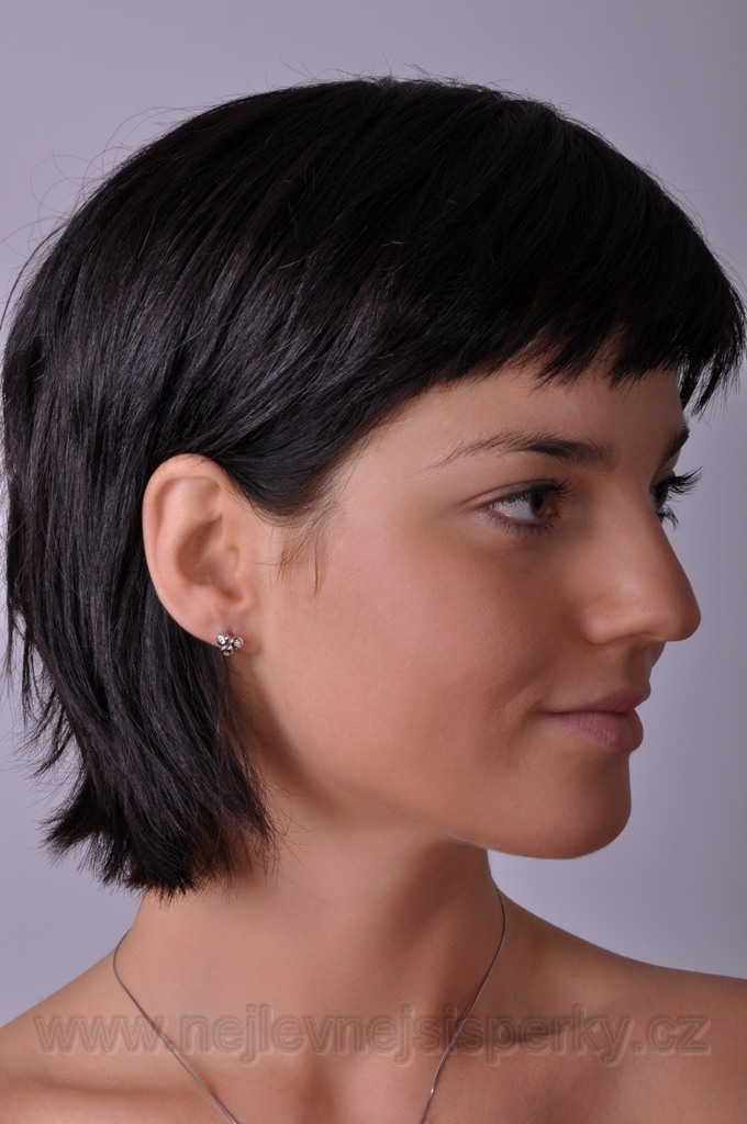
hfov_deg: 17.4
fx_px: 2434
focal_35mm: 78
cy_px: 562
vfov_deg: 26.0
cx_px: 374
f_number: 11
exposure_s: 1/160
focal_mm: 52
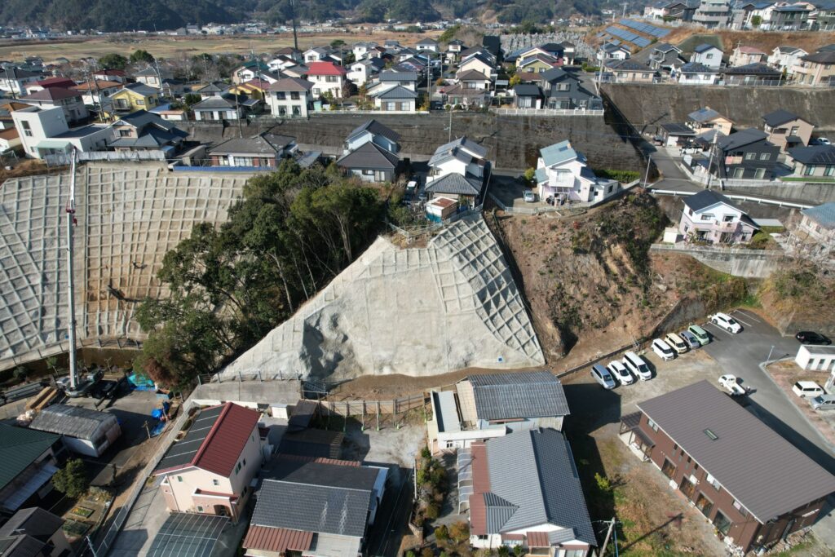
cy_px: 278
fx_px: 510
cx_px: 418
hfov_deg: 78.6
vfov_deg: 57.2
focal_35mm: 22
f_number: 2.8
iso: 100
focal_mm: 8.38
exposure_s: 1/1500
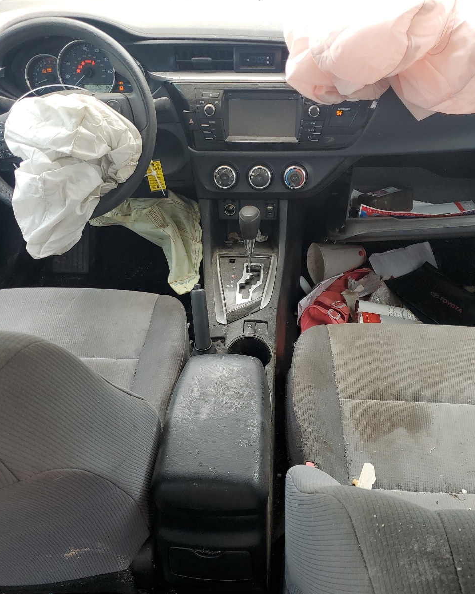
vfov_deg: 52.8
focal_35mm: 34
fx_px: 598
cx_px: 240
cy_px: 296
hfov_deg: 43.4
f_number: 1.5
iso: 50
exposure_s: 1/185
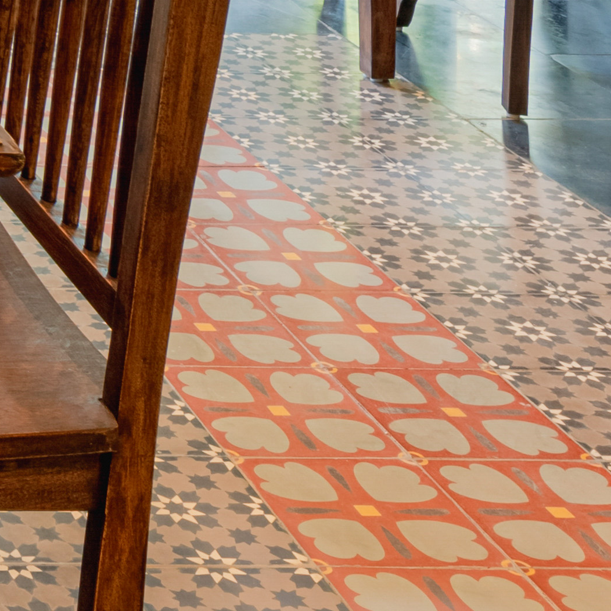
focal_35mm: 93
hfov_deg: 15.0
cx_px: -631
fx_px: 1857
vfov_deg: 17.0
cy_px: -289
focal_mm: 14
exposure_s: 1/8
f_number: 10
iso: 160
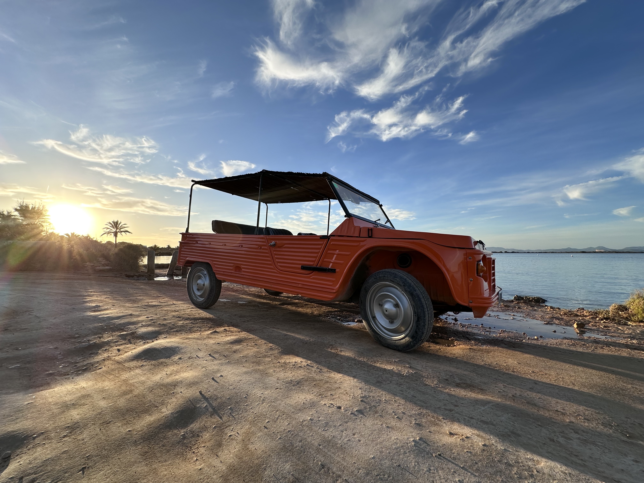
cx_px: 322
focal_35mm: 14
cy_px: 242
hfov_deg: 102.1
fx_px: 260
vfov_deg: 85.7
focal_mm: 2.22
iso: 40
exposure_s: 1/932
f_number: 2.2
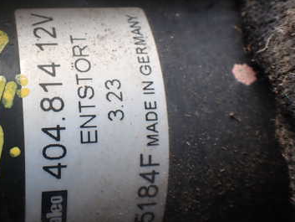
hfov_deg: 36.2
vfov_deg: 28.5
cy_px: 92
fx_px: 435
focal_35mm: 51
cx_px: 58
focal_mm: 5.4
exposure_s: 1/200
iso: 100
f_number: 3.2
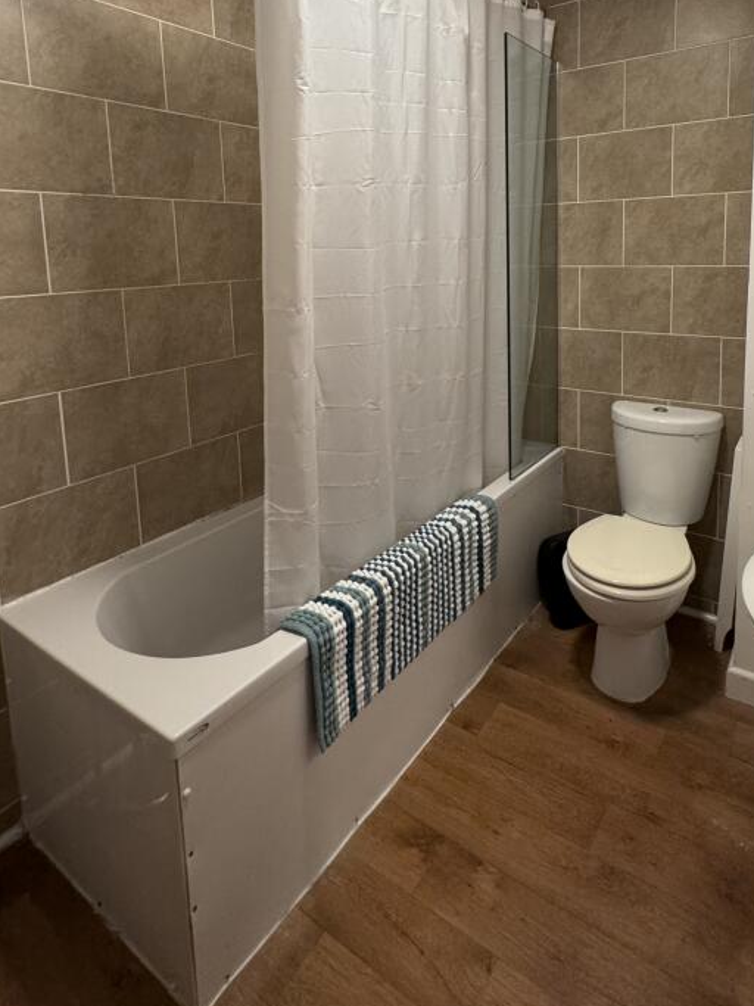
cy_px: 321
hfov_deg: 63.0
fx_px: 610
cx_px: 445
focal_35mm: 21
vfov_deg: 76.1
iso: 500
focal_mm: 2.22
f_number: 2.2
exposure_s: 1/50
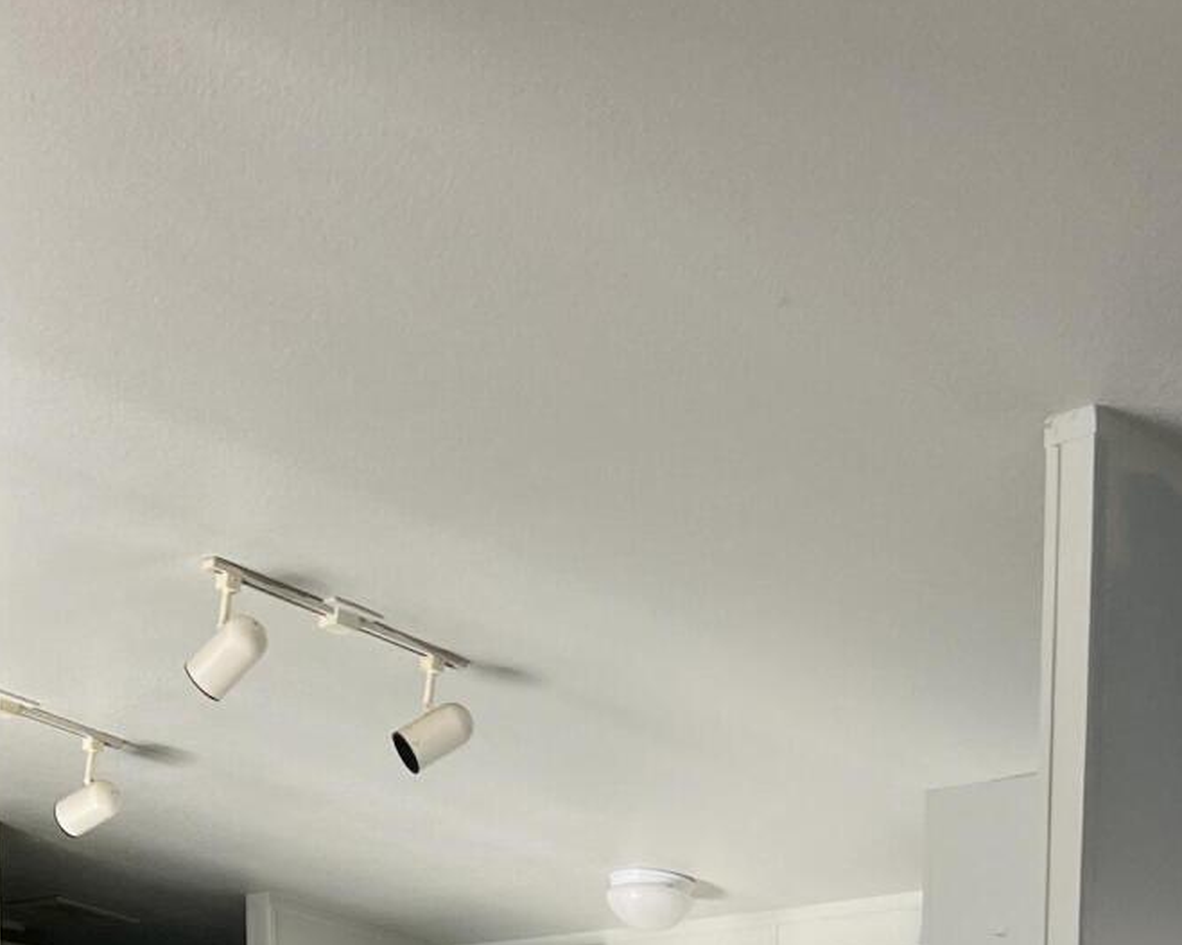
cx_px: 610
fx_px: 2693
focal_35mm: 77
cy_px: 1485
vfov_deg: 17.5
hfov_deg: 24.8
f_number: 1.5
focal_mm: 5.7
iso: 64
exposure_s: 1/120
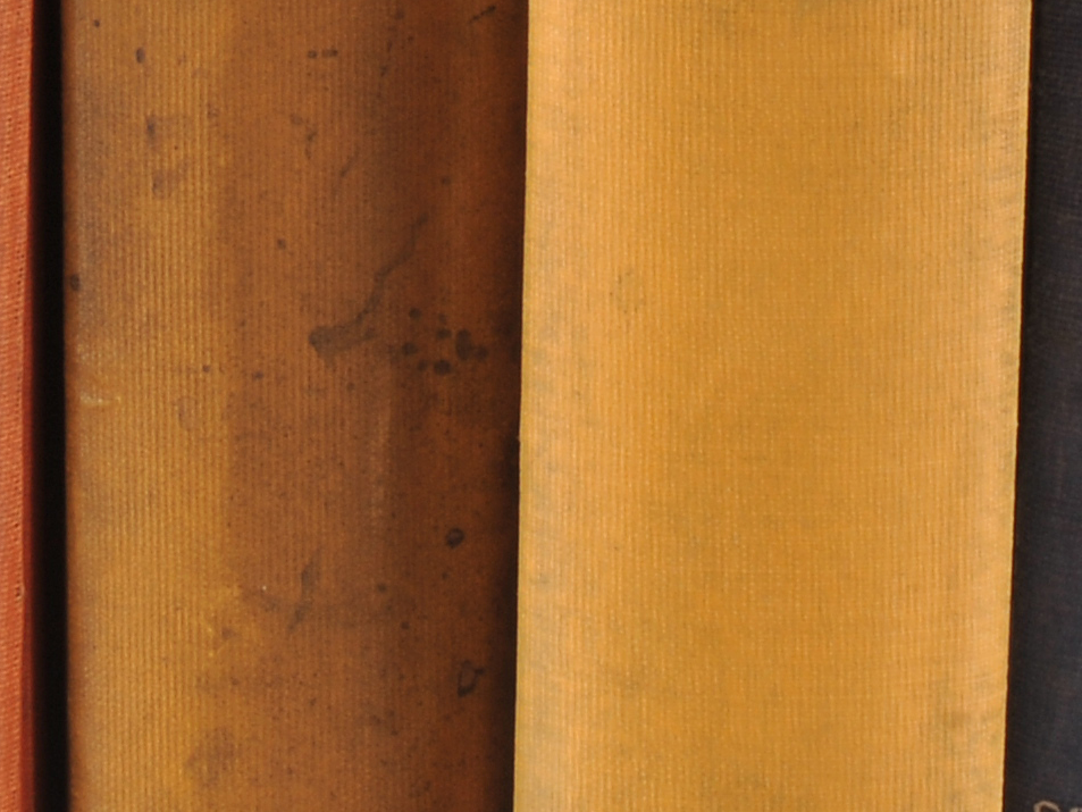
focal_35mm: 337
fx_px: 10535
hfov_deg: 5.9
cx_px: 210
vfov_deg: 4.4
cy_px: -359
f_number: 22
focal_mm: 52
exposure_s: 1/250
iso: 160
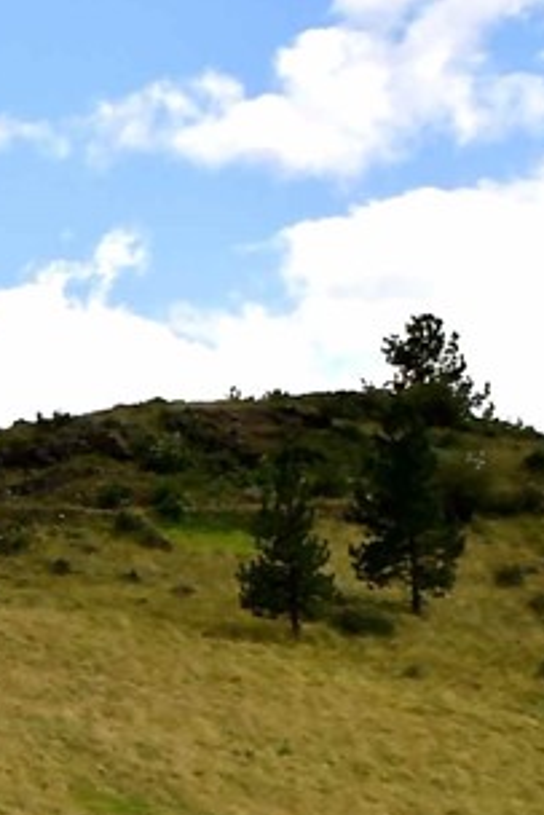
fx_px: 4369
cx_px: -1158
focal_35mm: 193
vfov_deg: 10.5
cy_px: 995
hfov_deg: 6.4
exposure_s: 1/100
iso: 100
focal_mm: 18
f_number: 13
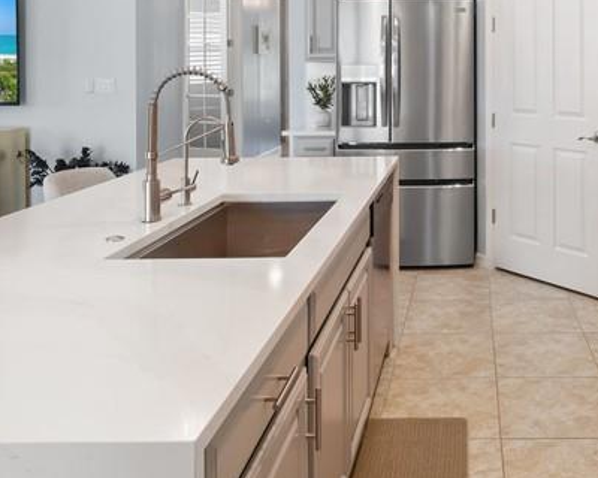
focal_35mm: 35
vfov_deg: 39.7
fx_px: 619
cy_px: 66
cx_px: 489
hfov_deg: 48.3
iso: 200
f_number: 7.1
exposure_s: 1/5
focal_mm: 7
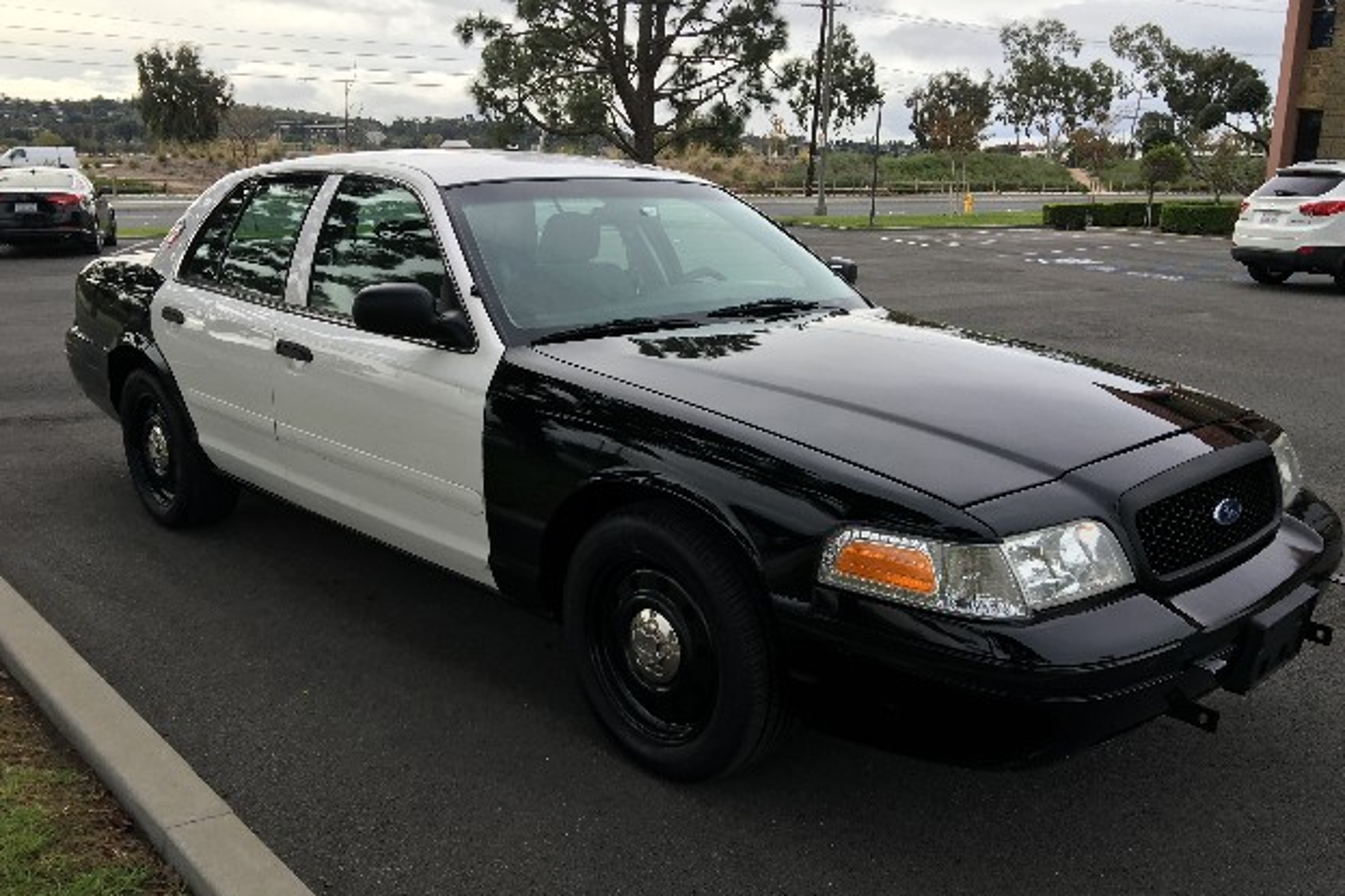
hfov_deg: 60.3
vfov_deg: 42.2
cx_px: 689
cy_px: 514
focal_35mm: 31
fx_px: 1158
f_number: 2.2
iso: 25
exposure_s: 1/484
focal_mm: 4.15
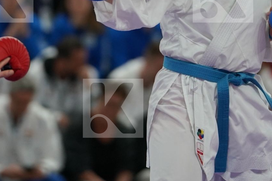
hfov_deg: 3.2
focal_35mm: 644
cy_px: -7
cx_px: 113
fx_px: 4865
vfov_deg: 2.1
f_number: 2.8
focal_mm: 200
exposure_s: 1/1000
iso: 1600
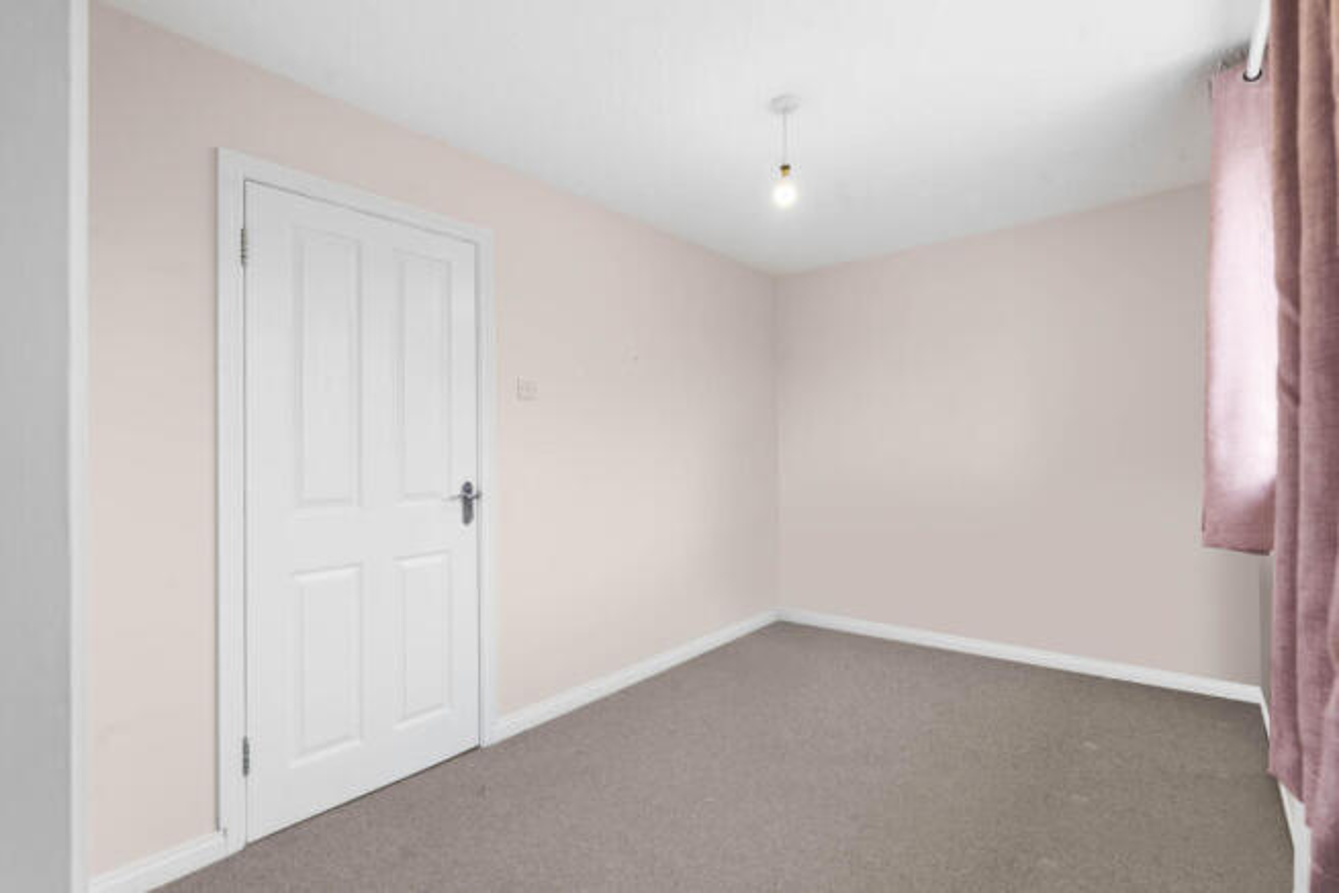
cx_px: 670
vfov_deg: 73.8
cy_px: 446
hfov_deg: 96.7
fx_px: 595
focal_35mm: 16
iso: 320
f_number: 8
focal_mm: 16
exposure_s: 1/2.5
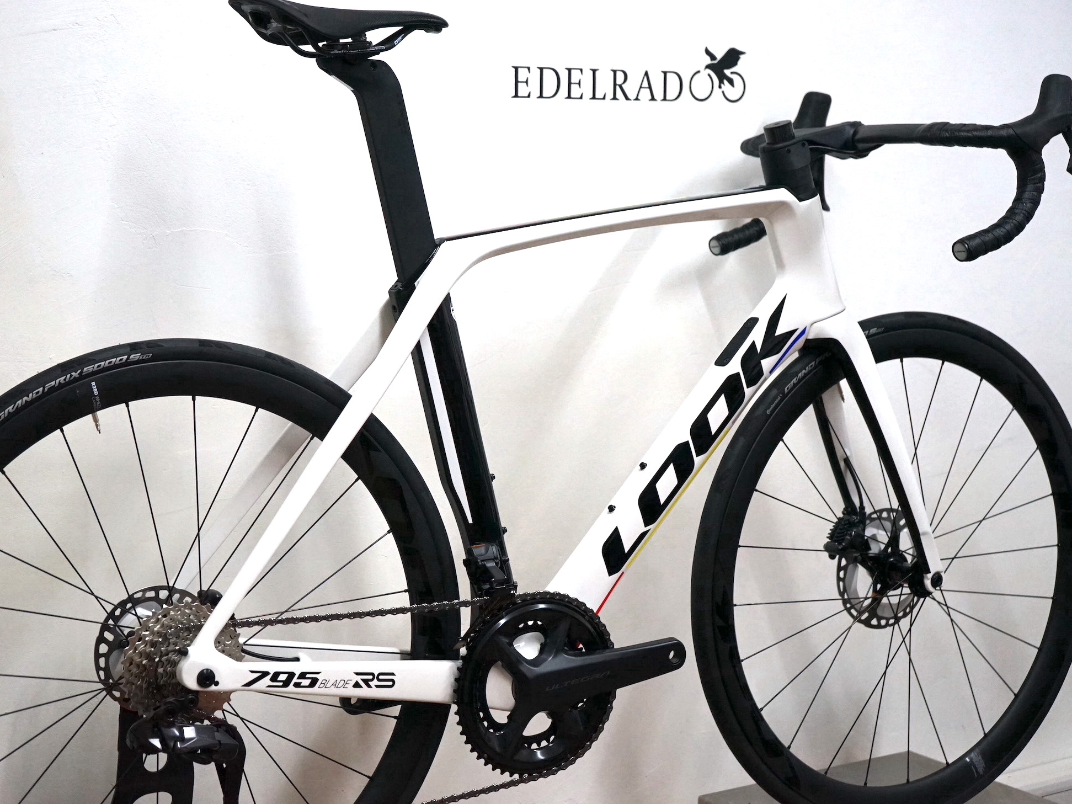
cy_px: 401
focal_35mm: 62
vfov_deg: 23.6
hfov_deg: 31.2
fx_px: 1920
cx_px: 506
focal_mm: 57
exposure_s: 1/160
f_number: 5
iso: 2500
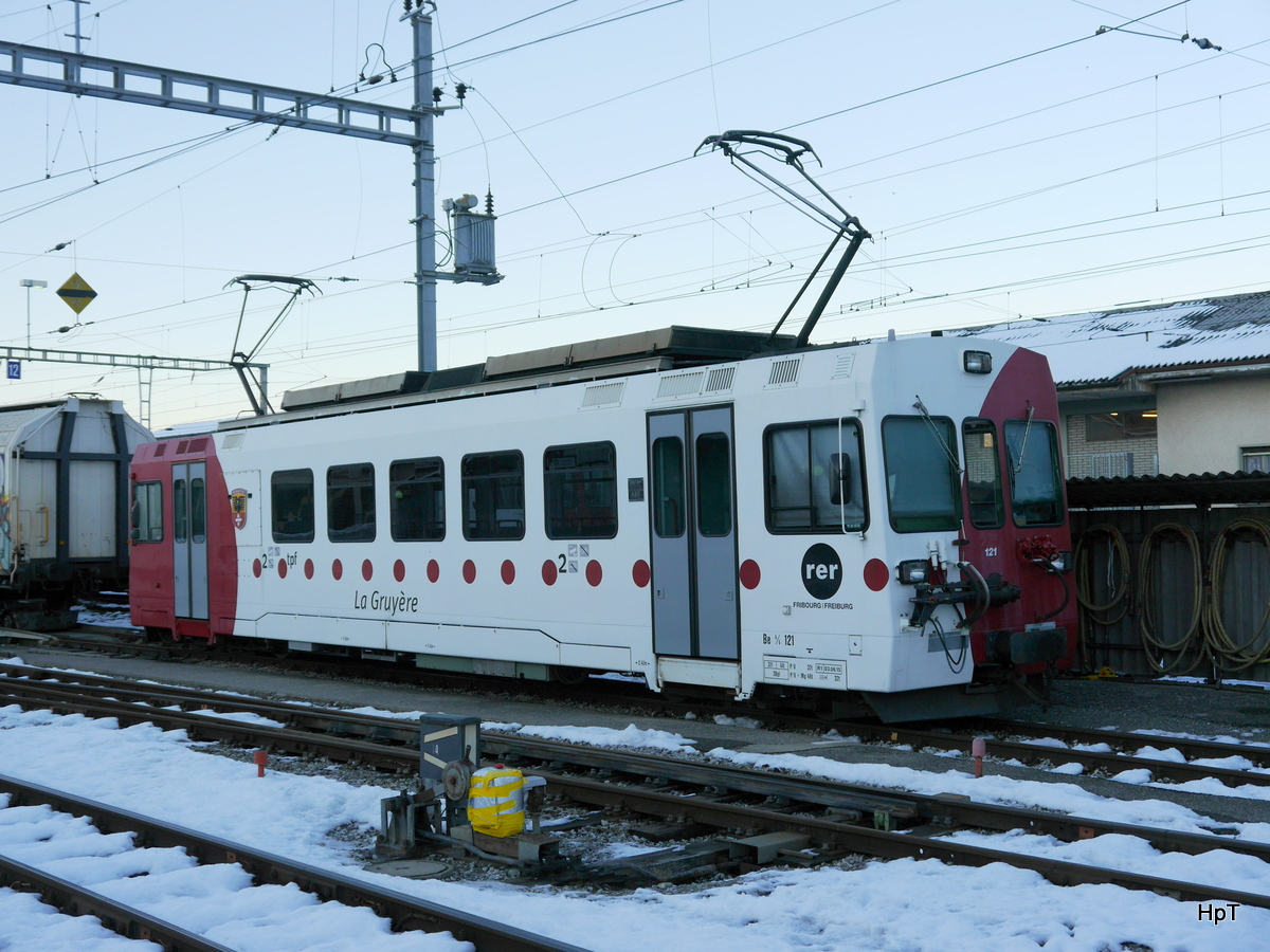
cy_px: 476
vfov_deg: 31.5
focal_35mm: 46
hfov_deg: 41.2
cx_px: 635
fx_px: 1688
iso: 160
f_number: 5.6
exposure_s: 1/125
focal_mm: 23
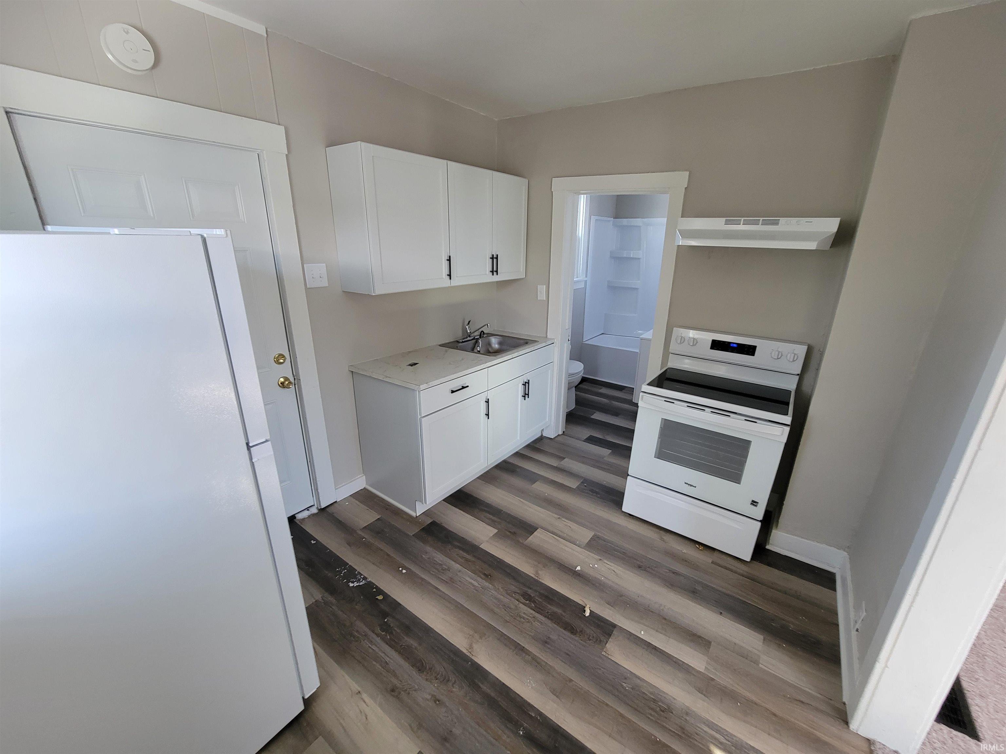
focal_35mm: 13
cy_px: 377
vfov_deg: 89.9
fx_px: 378
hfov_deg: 106.2
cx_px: 503
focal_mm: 2.2
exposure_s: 1/60
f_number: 2.2
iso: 125
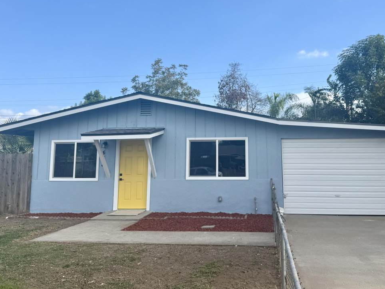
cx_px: 224
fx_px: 356
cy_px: 105
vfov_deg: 43.7
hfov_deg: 56.5
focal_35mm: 32
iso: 80
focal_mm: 6.76
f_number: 1.78
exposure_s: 1/3145
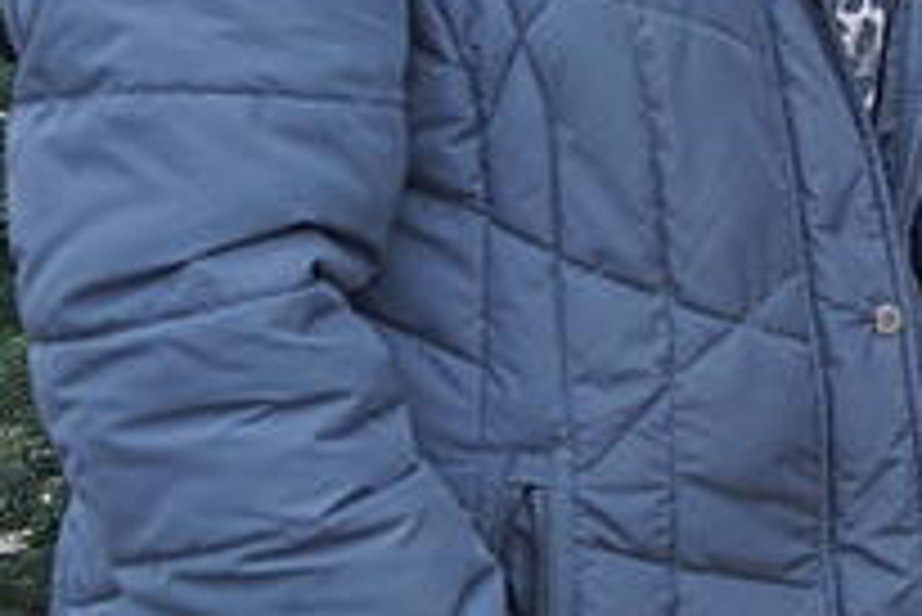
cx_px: 1918
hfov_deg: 13.4
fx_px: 3280
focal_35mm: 128
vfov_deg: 10.6
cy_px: -61
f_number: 4
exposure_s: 1/160
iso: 400
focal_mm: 28
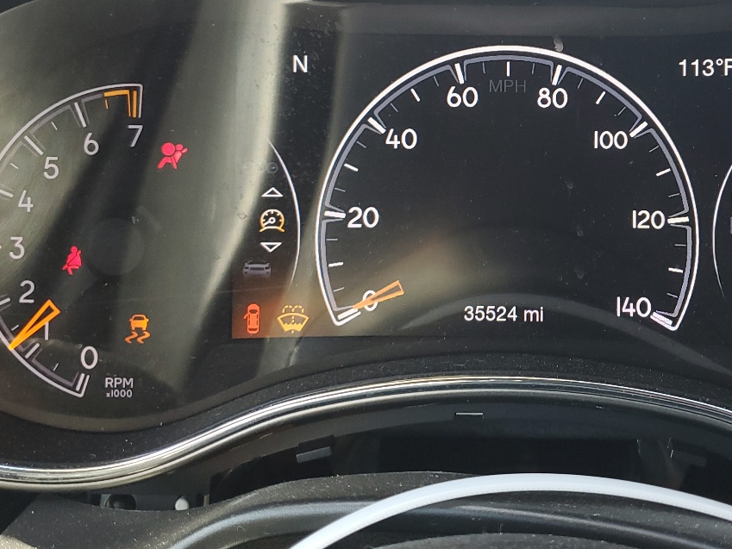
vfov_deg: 29.3
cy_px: 154
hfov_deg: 38.2
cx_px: 518
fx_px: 1036
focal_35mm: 49
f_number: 1.5
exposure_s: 1/60.2
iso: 71
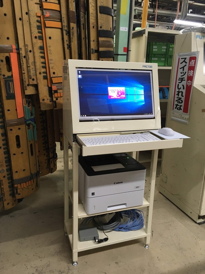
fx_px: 229
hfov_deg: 48.2
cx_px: 102
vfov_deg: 61.7
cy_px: 137
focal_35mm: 29
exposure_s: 1/30
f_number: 2.2
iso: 125
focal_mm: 4.15
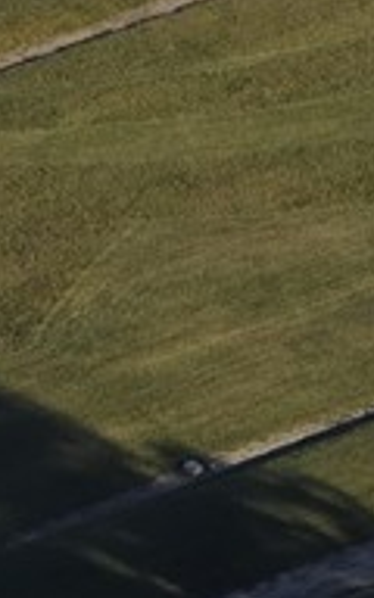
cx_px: 2175
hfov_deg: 0.9
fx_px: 23468
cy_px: -695
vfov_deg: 1.5
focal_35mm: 1439
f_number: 9
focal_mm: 170
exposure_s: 1/1000
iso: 400
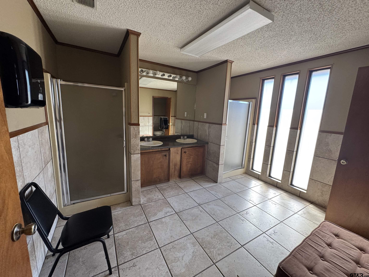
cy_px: 138
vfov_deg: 85.7
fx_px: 149
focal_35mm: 14
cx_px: 184
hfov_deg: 102.1
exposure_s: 1/99
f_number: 2.2
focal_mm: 2.22
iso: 200
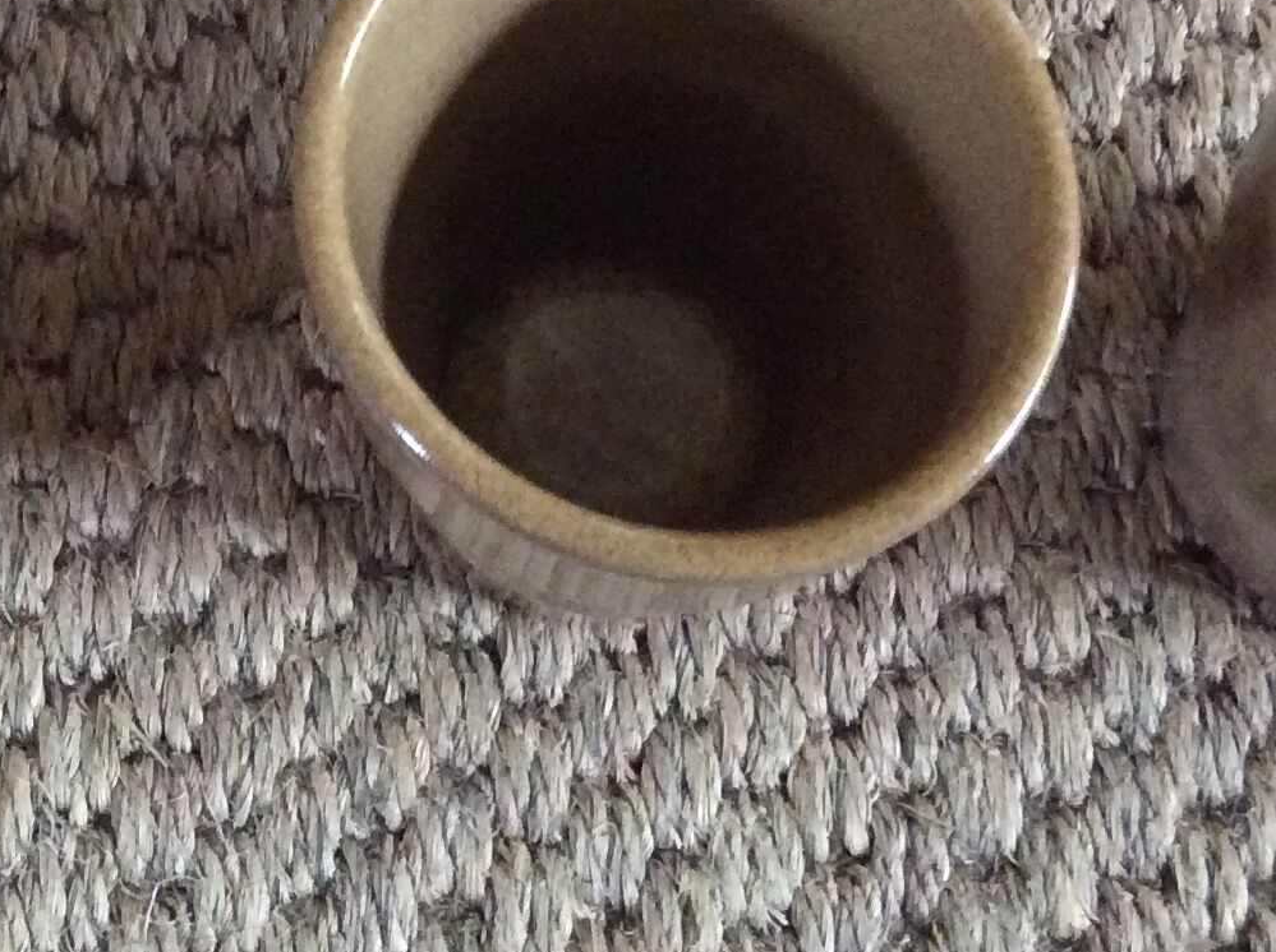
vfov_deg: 17.2
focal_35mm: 83
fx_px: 3055
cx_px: 459
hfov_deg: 23.5
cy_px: -91
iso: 320
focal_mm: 3.3
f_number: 2.4
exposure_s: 1/17
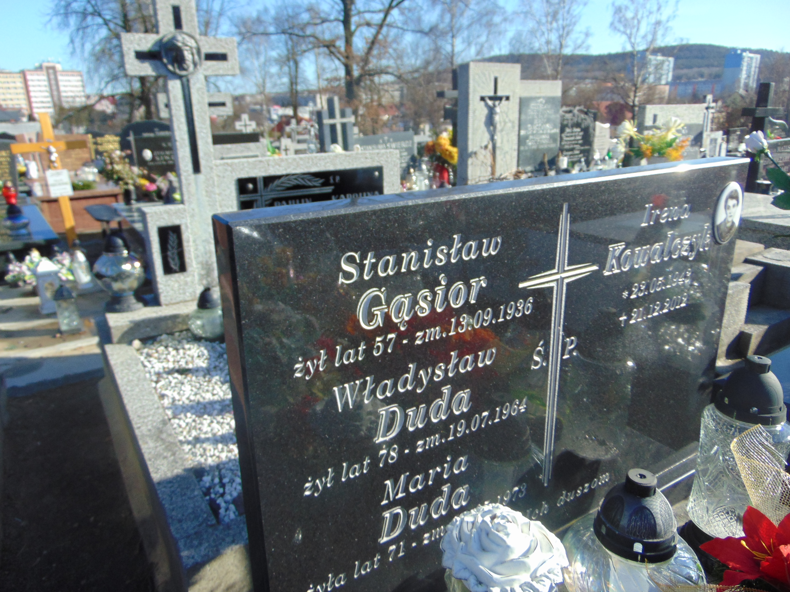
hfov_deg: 69.4
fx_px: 571
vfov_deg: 54.9
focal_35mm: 25
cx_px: 395
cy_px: 296
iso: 80
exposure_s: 1/640
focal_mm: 4.5
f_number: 3
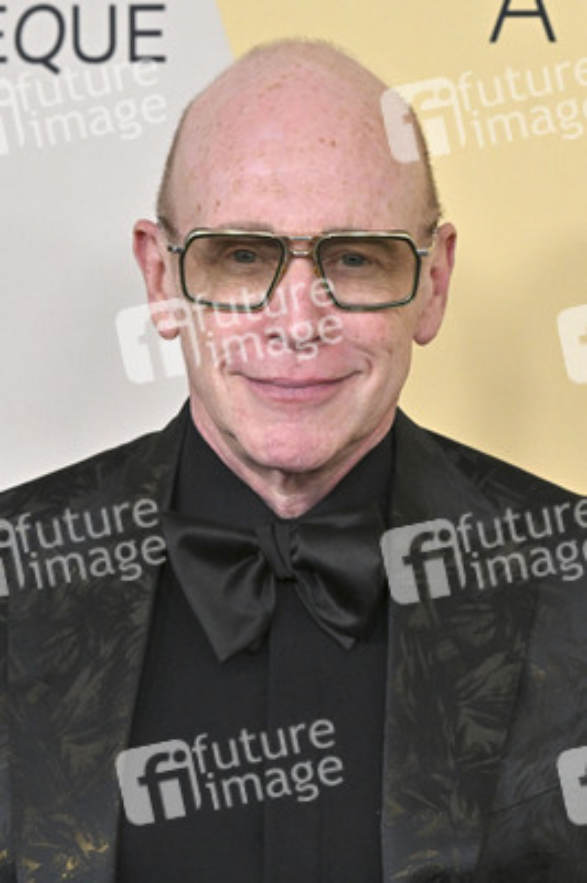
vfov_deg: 14.5
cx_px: 294
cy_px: 442
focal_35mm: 142
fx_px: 3479
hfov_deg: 9.6
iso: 2000
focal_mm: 95
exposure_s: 1/320
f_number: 6.3
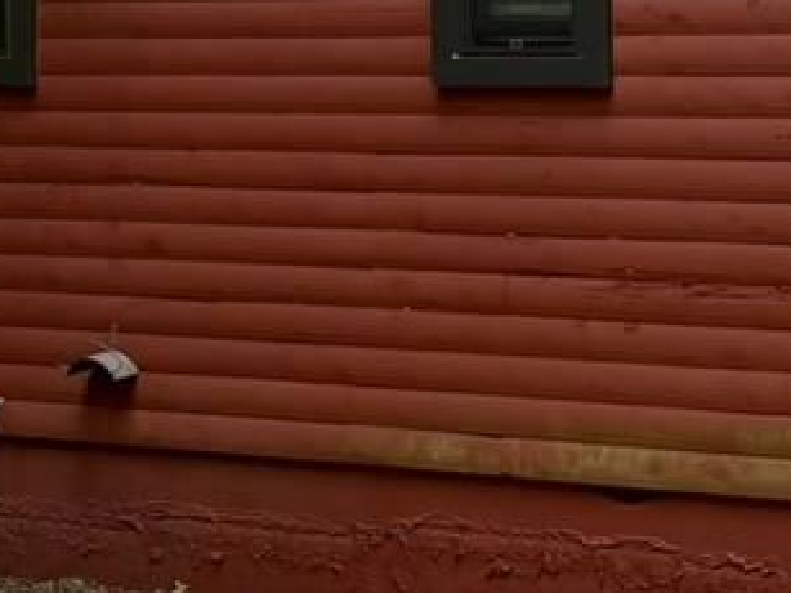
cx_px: 500
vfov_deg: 9.1
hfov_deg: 12.3
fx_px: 3655
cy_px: -271
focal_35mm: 160
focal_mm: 6.76
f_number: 1.78
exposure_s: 1/649
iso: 100
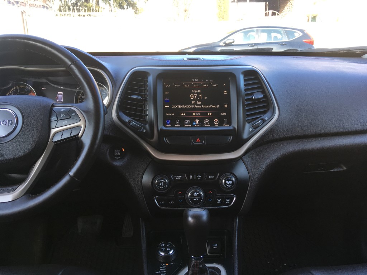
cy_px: 138
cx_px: 184
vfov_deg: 48.2
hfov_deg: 61.7
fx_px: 307
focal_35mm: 29
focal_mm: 4.15
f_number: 2.2
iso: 32
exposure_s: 1/60
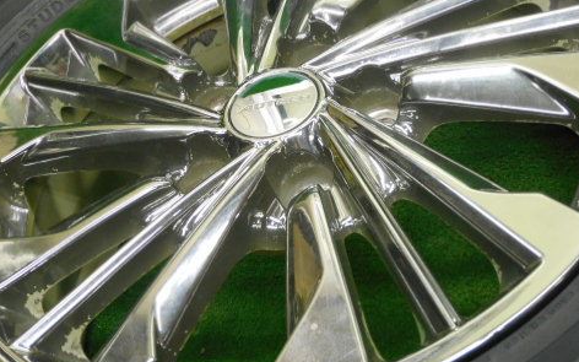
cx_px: 294
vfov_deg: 16.5
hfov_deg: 26.1
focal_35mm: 79
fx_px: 1247
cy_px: 156
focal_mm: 9.9
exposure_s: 1/20
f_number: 4
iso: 400
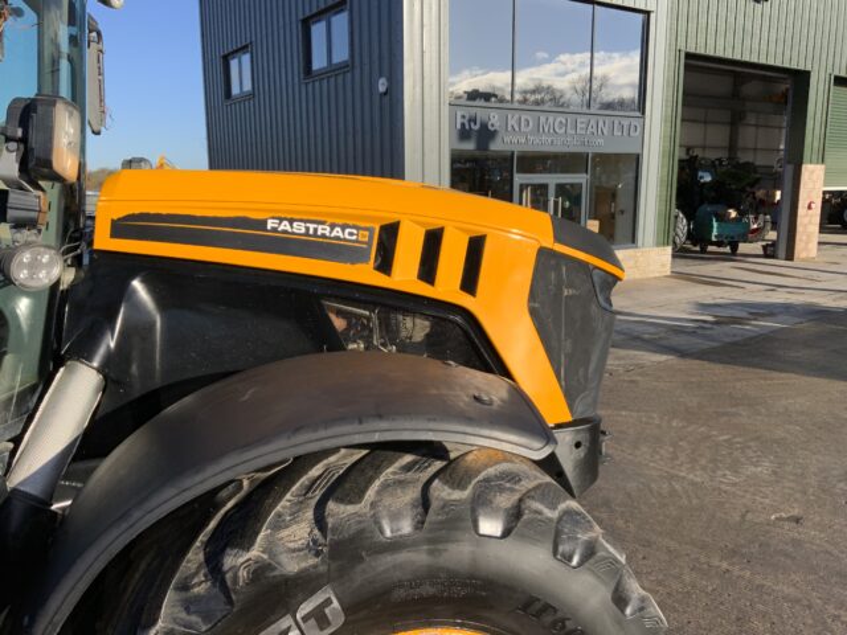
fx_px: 710
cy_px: 318
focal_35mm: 29
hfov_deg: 61.7
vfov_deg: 48.2
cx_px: 424
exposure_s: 1/1412
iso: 16
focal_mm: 3
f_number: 1.8
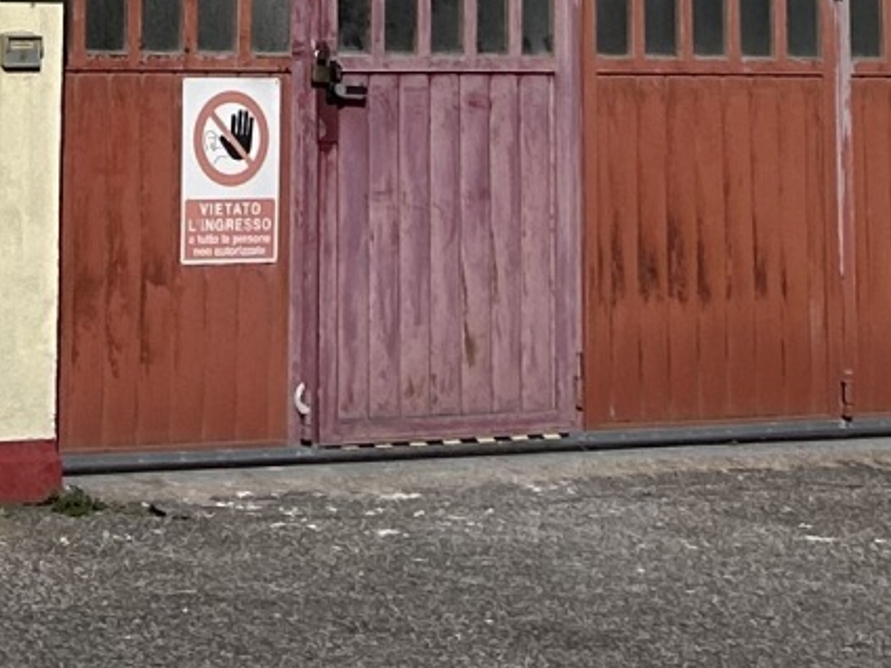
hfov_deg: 12.4
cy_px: -1204
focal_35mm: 157
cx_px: -65
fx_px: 4041
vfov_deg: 8.3
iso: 50
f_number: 1.5
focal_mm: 5.7
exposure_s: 1/11364
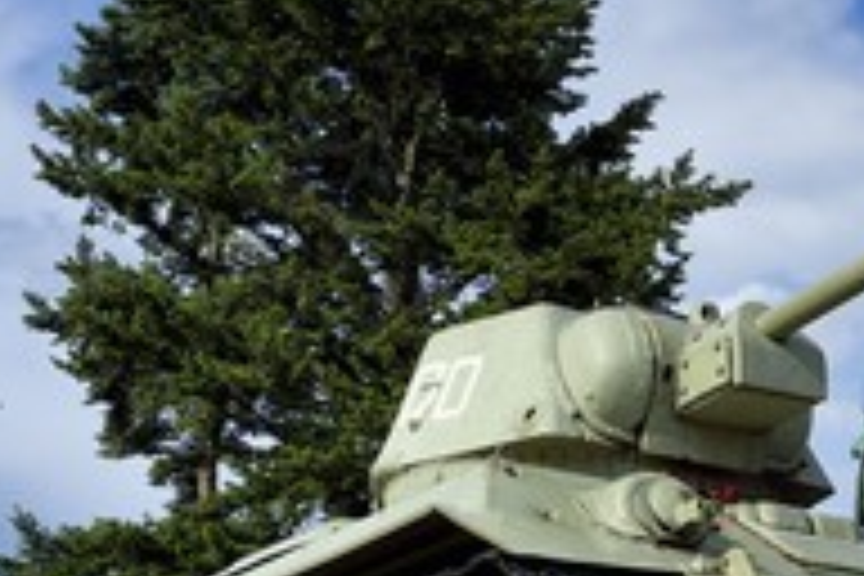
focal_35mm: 83
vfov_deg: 16.1
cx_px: 855
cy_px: 608
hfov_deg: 23.5
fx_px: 1992
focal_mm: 38
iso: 200
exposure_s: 1/250
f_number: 13
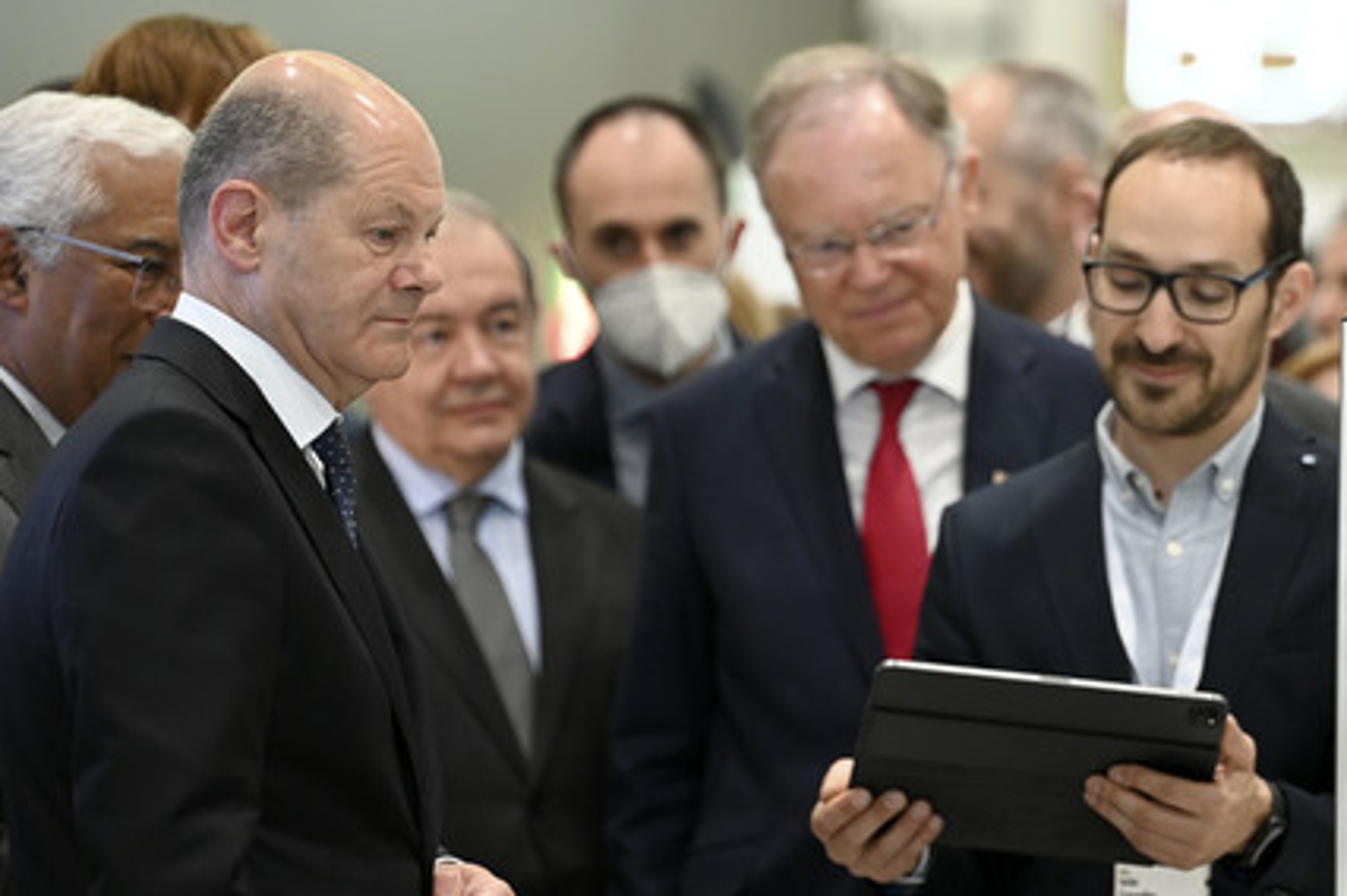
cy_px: 445
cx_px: 664
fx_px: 6318
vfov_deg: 8.1
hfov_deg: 12.2
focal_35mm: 169
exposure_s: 1/400
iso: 3200
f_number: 2.8
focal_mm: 160
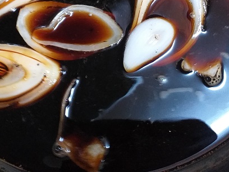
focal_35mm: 51
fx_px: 337
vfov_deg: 27.2
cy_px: 5
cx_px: 103
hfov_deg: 37.5
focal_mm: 3.6
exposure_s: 1/17
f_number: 1.9
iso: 200
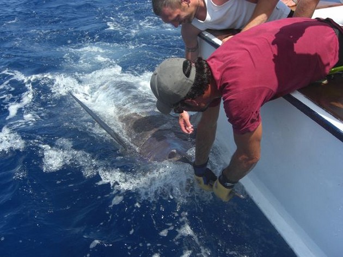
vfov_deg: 37.7
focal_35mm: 38
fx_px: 376
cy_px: 128
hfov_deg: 49.0
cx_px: 172
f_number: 4
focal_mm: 7.9
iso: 80
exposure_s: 1/640
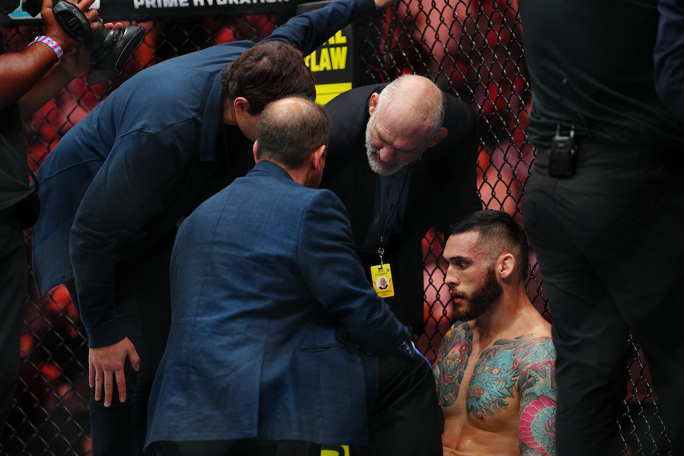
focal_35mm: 160
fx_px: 3040
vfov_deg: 8.6
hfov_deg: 12.8
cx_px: 342
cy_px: 228
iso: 2500
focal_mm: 160
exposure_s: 1/1000
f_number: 2.8
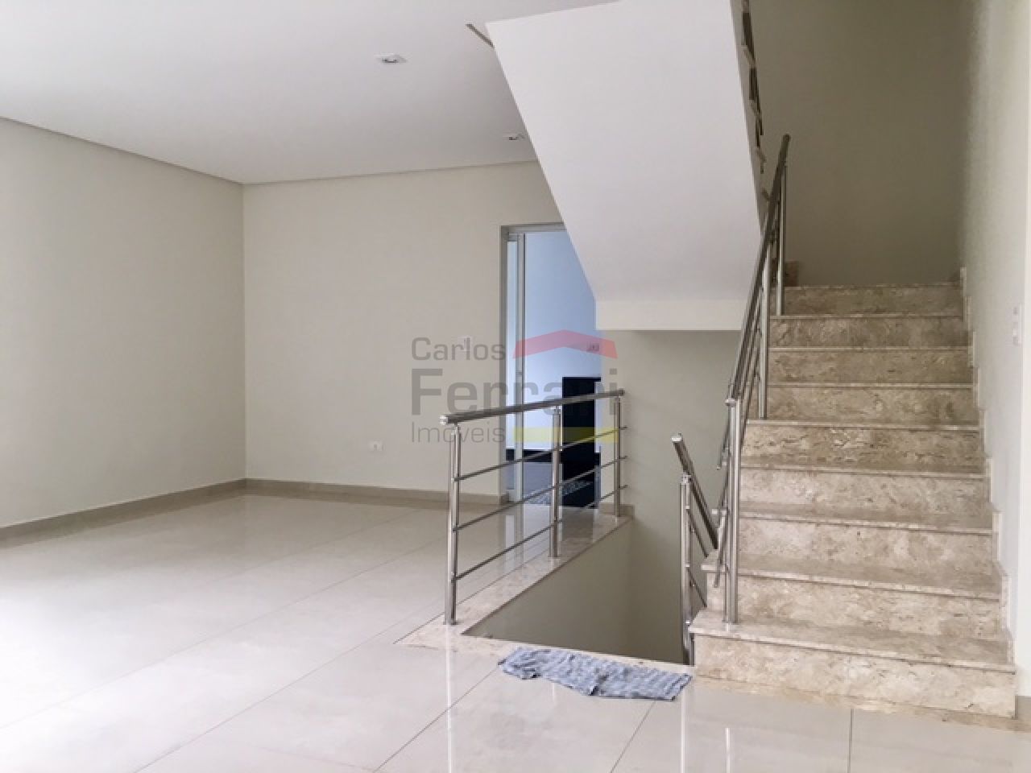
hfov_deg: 61.7
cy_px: 386
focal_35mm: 29
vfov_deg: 48.2
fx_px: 864
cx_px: 516
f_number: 2.2
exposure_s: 1/30
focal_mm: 4.15
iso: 25
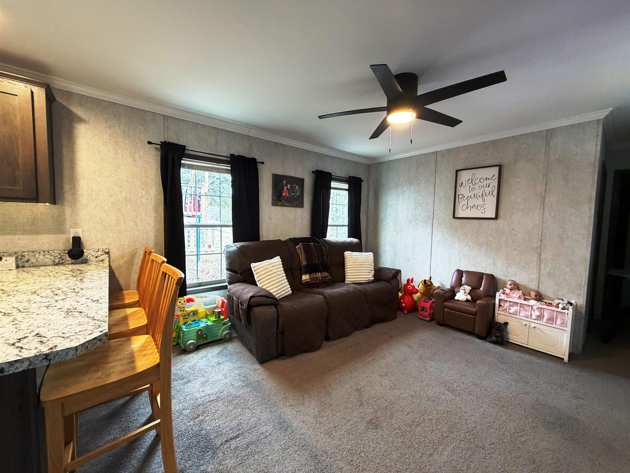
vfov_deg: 85.7
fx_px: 255
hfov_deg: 102.1
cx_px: 315
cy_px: 236
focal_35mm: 14
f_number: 2.2
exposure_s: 1/60
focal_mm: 2.22
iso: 320
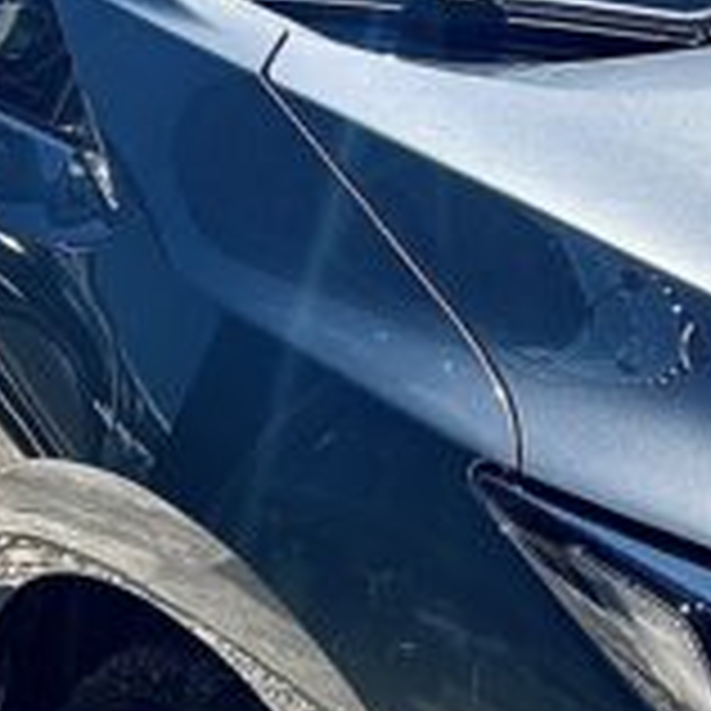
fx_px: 2696
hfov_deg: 14.9
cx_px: 652
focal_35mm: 116
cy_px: 468
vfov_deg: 15.0
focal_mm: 5.7
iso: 50
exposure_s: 1/3571
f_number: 1.5
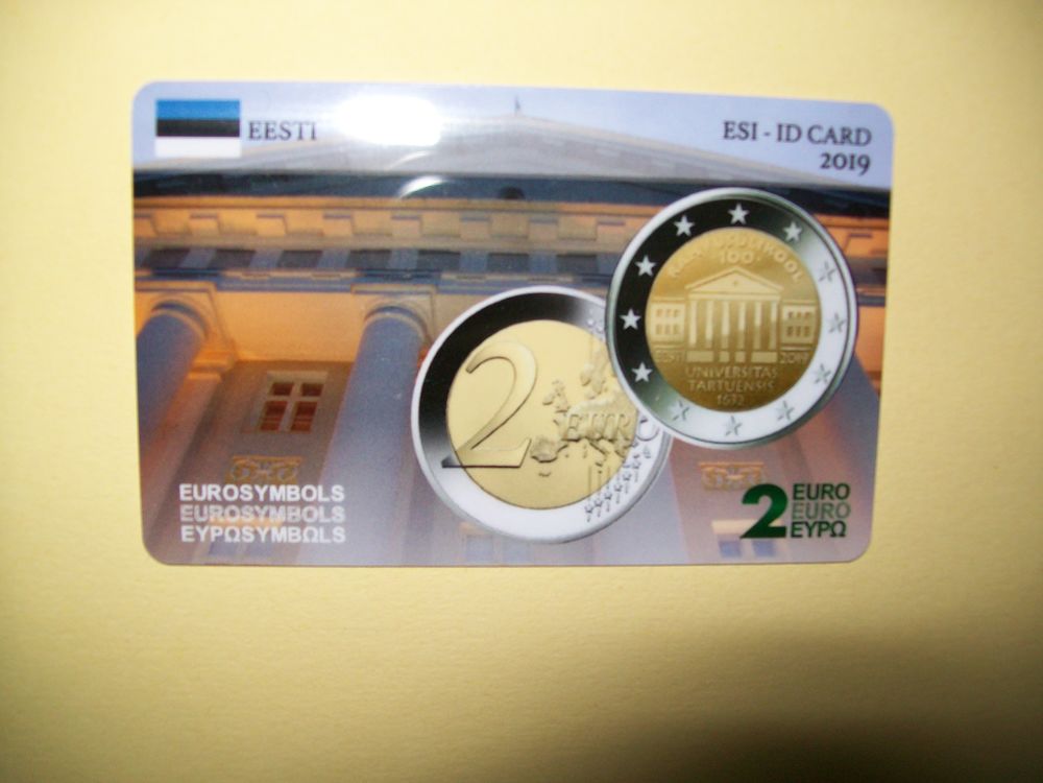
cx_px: 522
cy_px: 392
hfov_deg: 54.0
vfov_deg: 41.8
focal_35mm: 34
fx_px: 1024
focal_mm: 6.1
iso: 64
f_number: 2.7
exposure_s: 1/60
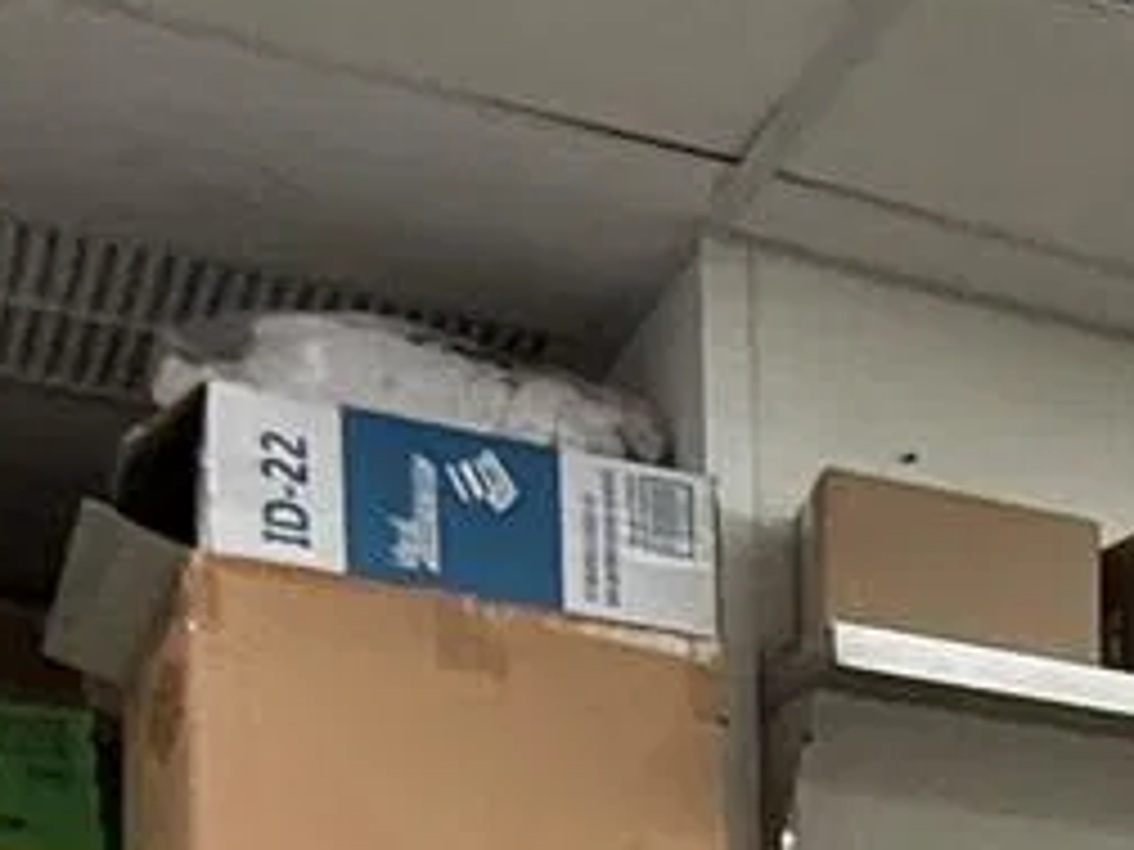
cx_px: 3321
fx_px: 2916
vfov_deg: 14.7
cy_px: 1498
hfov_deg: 11.8
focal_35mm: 89
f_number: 2.2
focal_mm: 2.22
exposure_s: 1/69
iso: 200
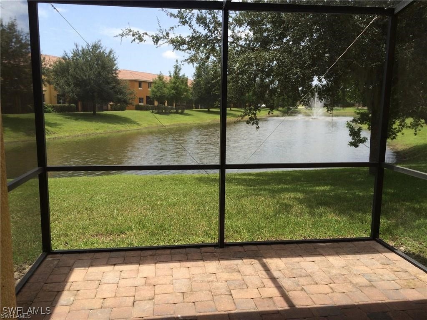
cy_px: 160
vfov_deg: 48.2
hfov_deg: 61.7
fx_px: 358
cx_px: 214
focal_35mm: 29
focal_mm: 4.15
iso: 32
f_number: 2.2
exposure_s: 1/540
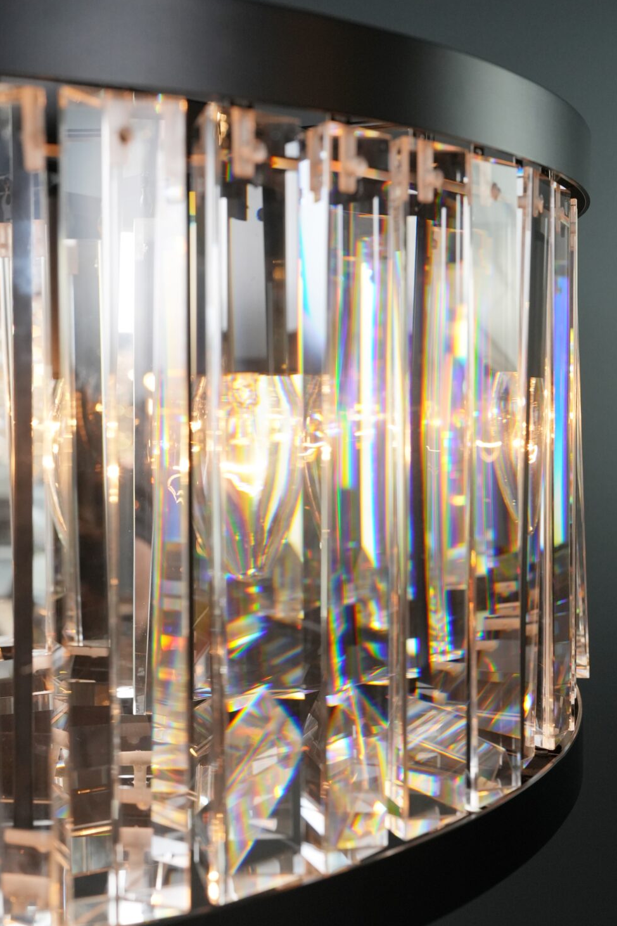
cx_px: 262
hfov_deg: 29.2
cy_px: 430
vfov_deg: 42.7
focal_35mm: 46
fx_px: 1182
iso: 1600
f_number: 6.3
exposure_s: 1/400
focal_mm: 35
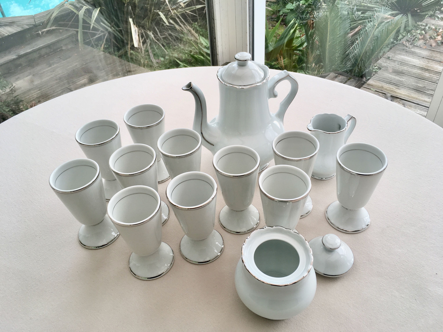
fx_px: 371
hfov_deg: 61.7
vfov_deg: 48.2
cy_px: 166
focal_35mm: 29
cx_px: 222
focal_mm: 4.15
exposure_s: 1/127
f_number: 2.2
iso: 25
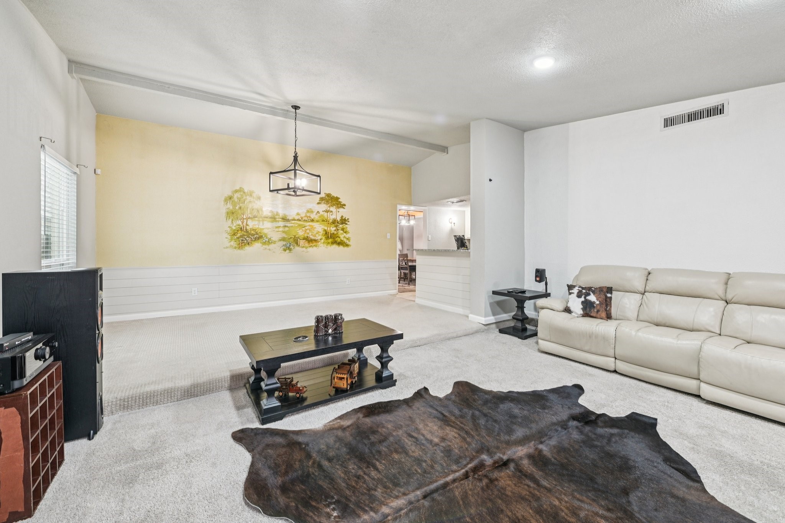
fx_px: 305
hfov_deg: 104.3
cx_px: 392
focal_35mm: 14
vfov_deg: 81.2
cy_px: 262
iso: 400
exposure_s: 1/6
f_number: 8
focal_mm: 14
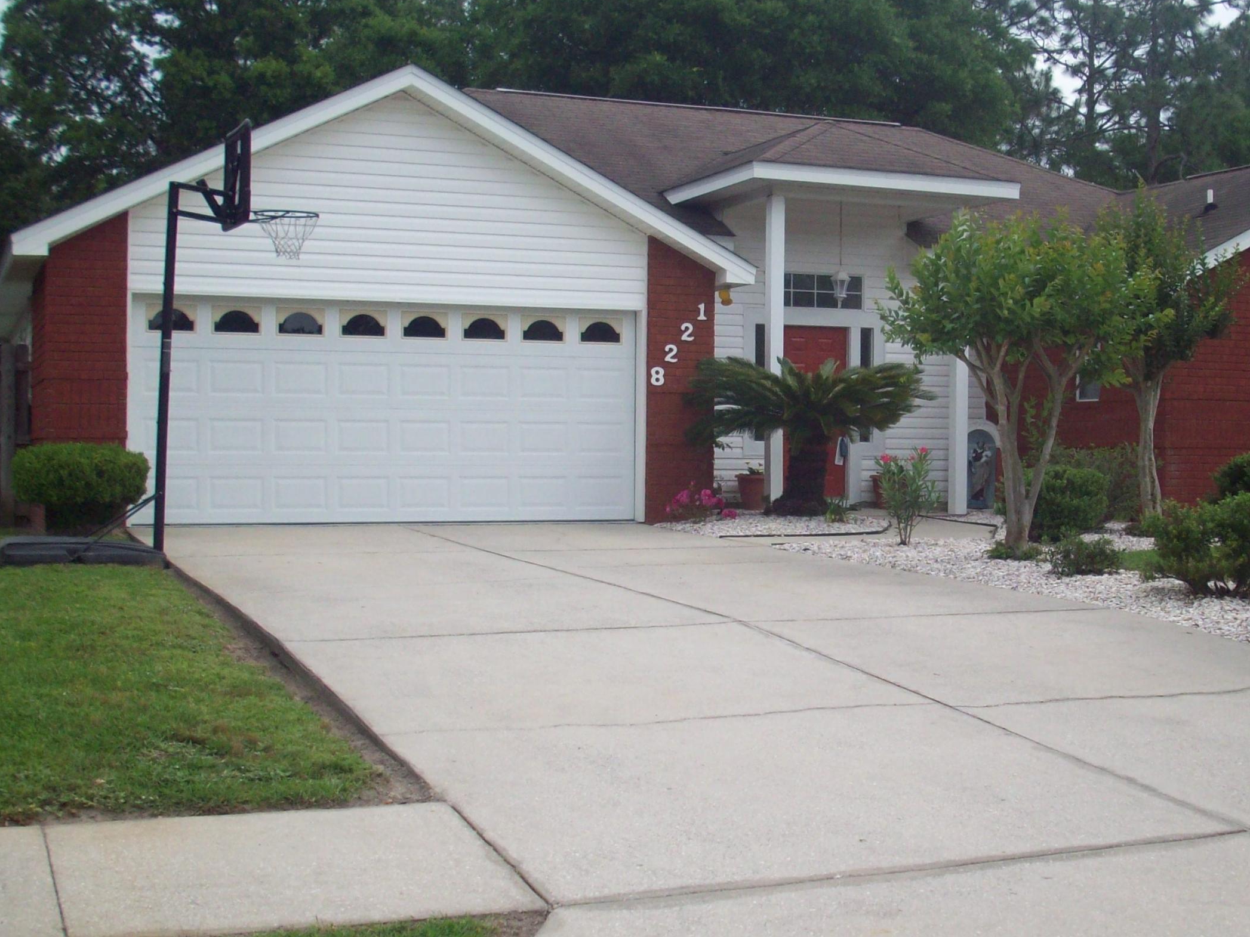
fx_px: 1914
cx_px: 837
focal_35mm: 53
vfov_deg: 27.5
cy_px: 502
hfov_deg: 35.8
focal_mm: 6.2
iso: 80
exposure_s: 1/311
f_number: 5.6
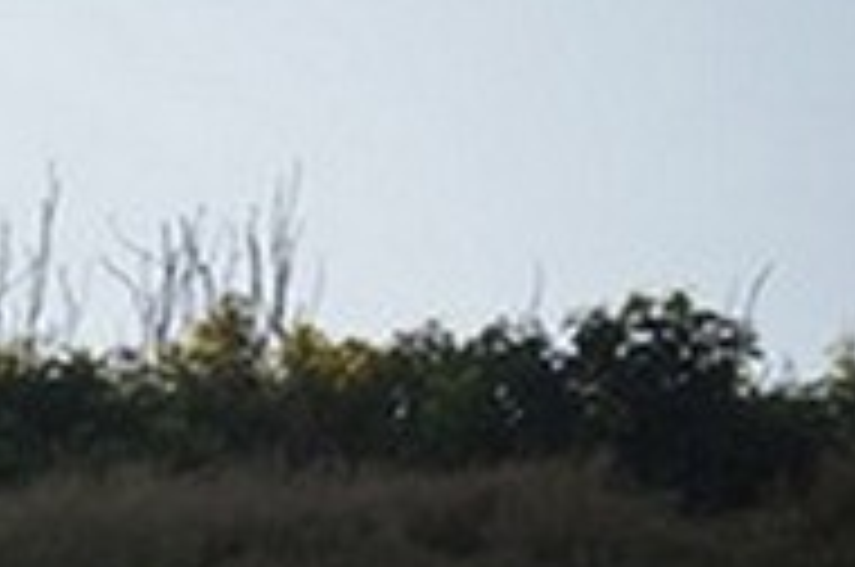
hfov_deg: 2.2
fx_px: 22477
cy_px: 220
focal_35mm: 948
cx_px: -18
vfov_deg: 1.4
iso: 200
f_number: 5.6
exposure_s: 1/640
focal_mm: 300
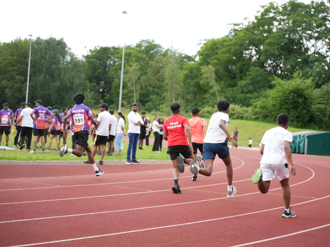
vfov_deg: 19.4
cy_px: 124
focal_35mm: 76
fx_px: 725
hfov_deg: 25.6
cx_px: 182
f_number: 2.8
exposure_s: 1/800
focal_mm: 67.4
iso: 250
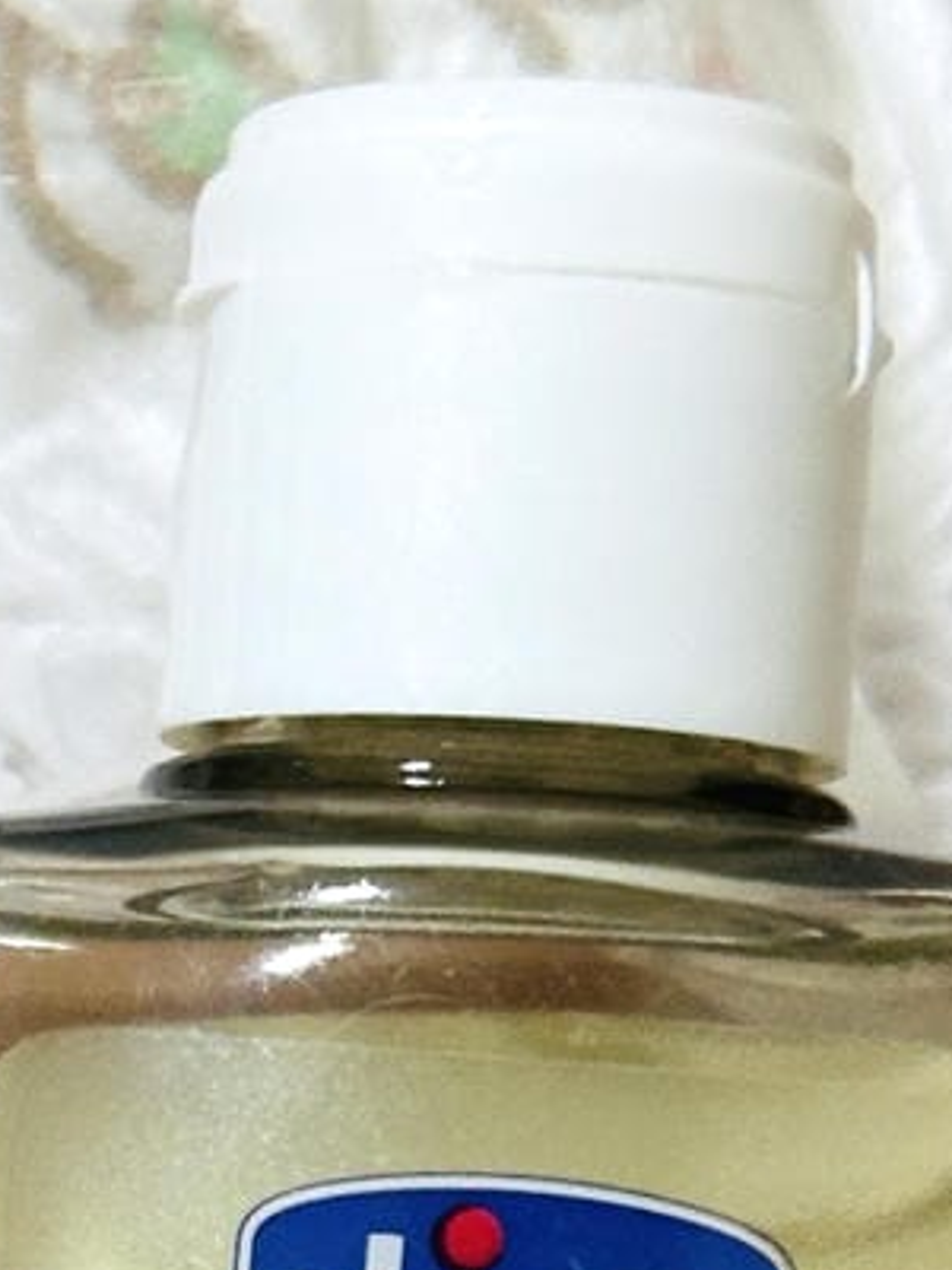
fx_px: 7040
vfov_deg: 9.9
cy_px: 1978
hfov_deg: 7.7
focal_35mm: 192
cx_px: -16
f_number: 1.78
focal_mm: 6.86
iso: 160
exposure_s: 1/60
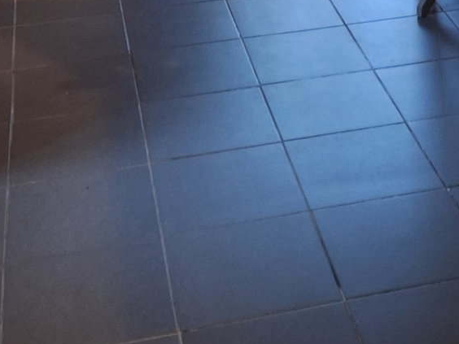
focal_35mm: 87
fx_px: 1154
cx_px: 395
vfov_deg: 14.5
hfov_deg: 22.1
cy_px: -307
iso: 400
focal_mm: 5.54
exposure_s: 1/25
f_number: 1.8
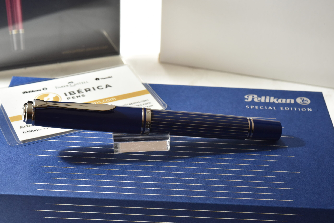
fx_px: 557
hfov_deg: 33.4
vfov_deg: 22.6
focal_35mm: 60
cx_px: 167
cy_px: 112
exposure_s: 1/10
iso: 2800
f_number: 20
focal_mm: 60
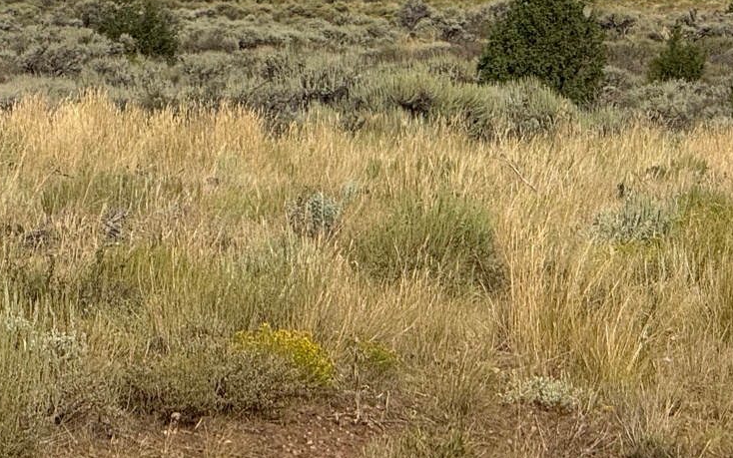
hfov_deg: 5.9
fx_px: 7093
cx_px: 497
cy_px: -248
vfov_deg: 3.7
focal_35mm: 355
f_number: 2.8
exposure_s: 1/2439
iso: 64
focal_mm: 15.66
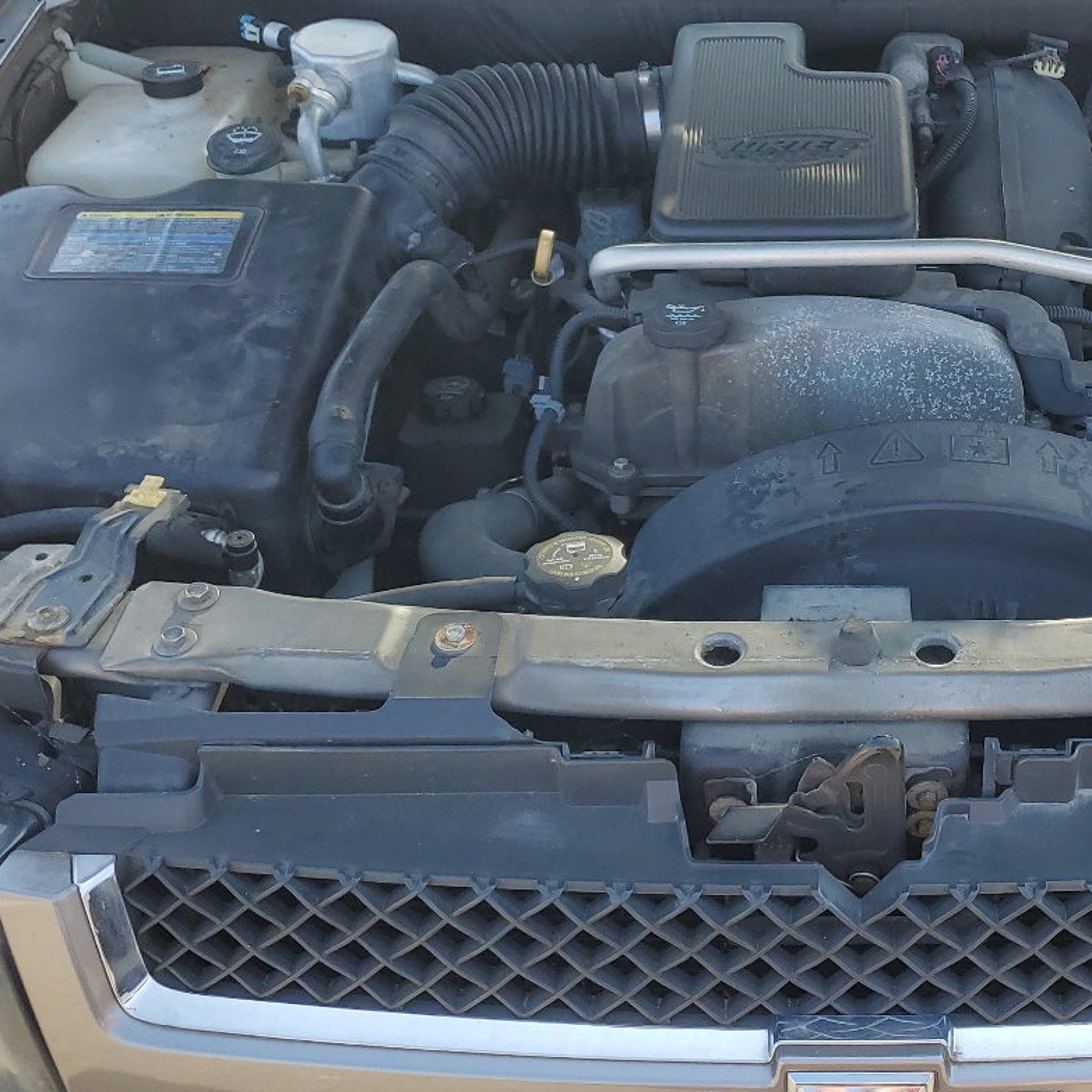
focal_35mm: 47
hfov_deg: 35.1
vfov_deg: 35.9
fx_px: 1677
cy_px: 427
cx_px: 842
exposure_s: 1/625
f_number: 1.5
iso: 50
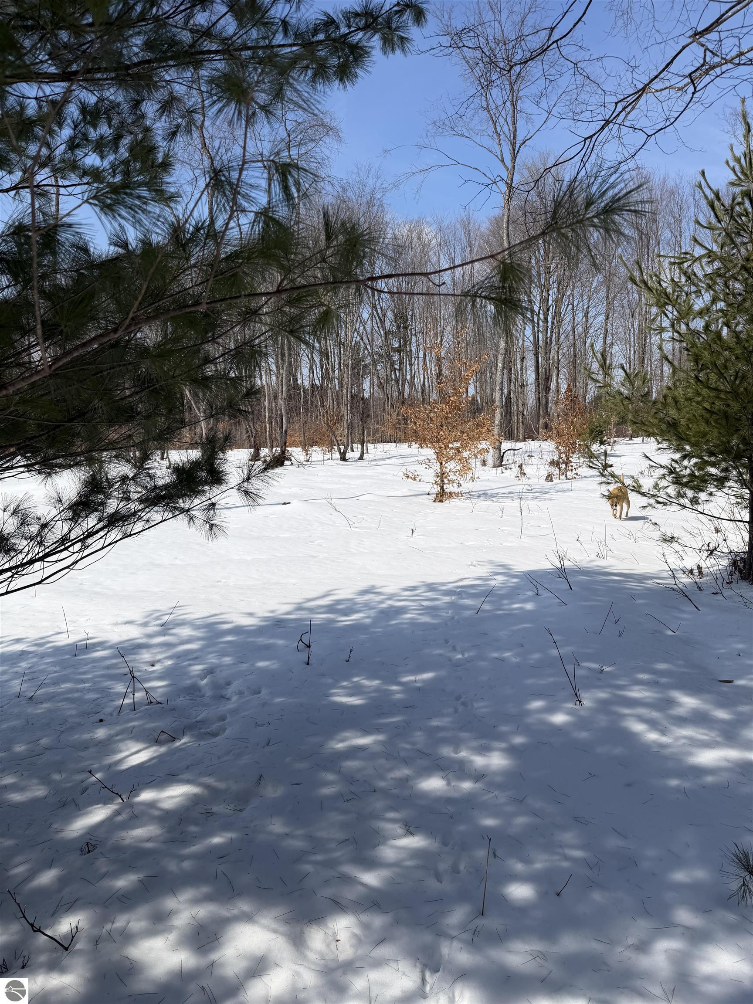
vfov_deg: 71.6
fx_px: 696
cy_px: 502
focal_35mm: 24
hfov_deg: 56.8
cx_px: 376
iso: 80
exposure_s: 1/6711
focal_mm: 6.76
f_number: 1.78
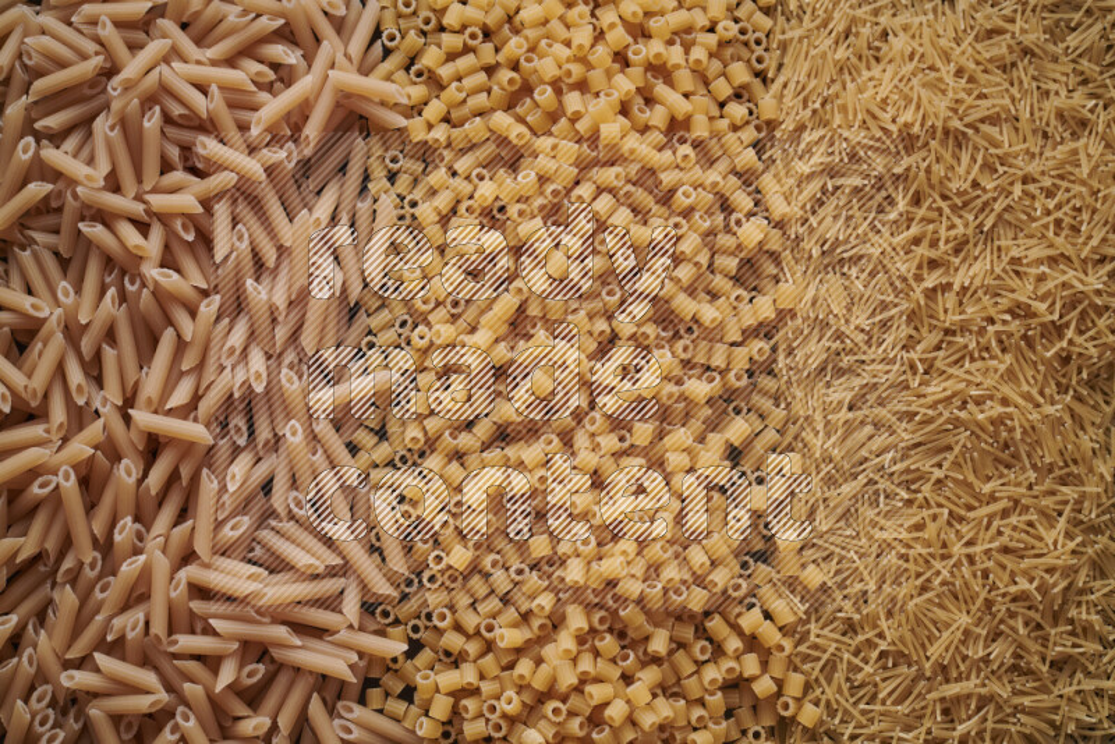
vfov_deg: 27.0
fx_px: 1549
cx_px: 558
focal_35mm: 50
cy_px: 372
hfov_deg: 39.6
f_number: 8
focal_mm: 50
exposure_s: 1/100
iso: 160
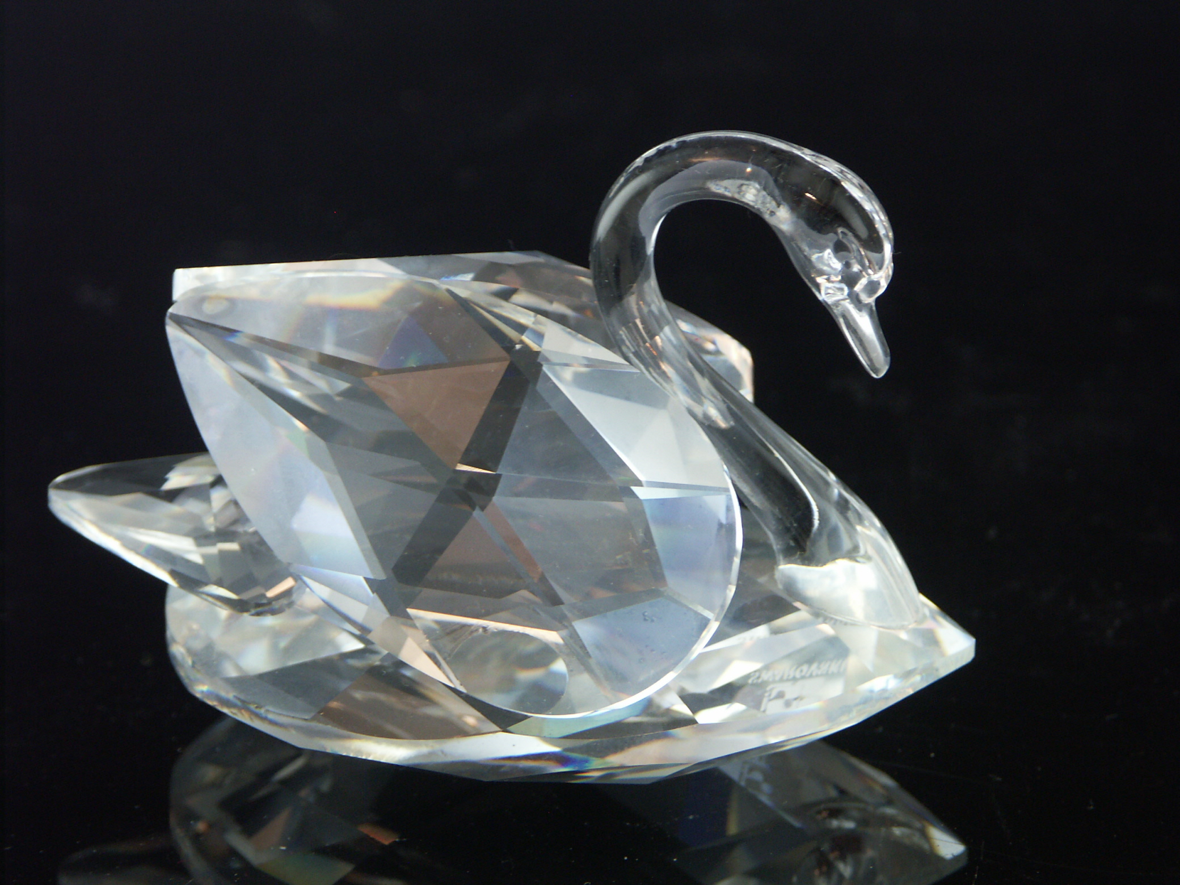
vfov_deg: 7.4
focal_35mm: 200
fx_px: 6818
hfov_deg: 9.9
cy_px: 442
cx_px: 590
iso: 100
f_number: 5
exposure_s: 1/30
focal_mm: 50.8
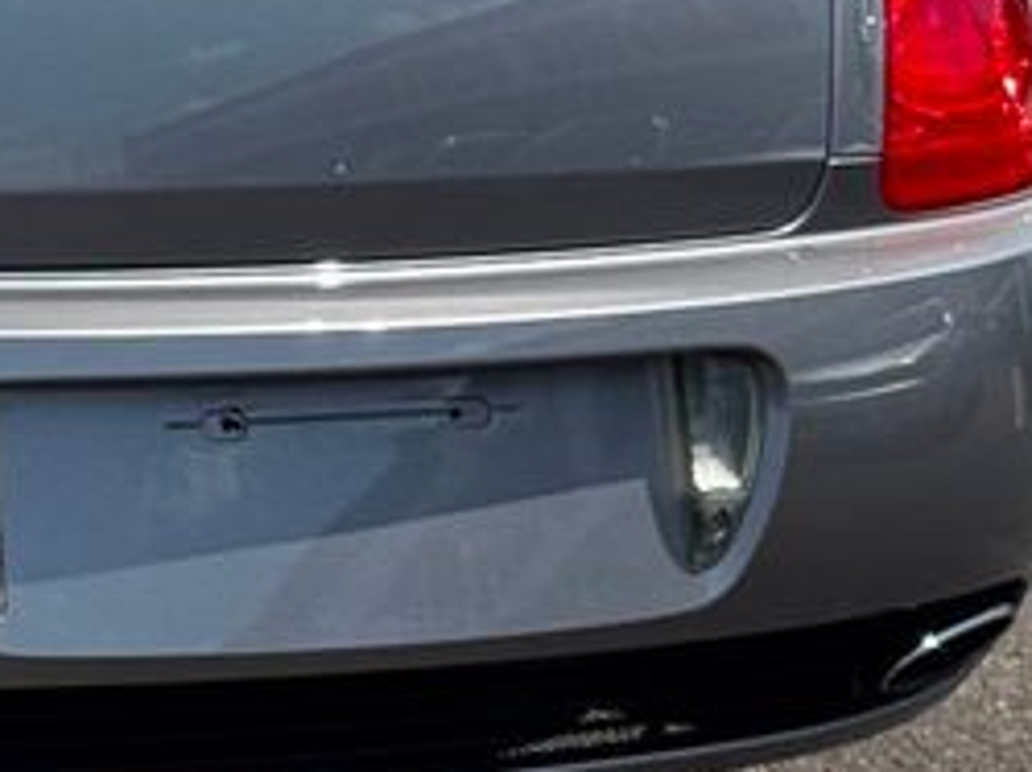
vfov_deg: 7.4
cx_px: -702
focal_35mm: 197
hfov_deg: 9.6
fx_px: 5867
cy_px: -293
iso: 64
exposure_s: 1/4310
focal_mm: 6.76
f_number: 1.78
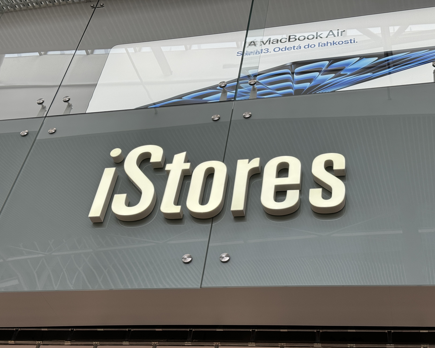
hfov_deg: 36.7
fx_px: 657
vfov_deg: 29.7
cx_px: 219
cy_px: 177
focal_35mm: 51
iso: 64
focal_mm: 6.76
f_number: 1.78
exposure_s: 1/301
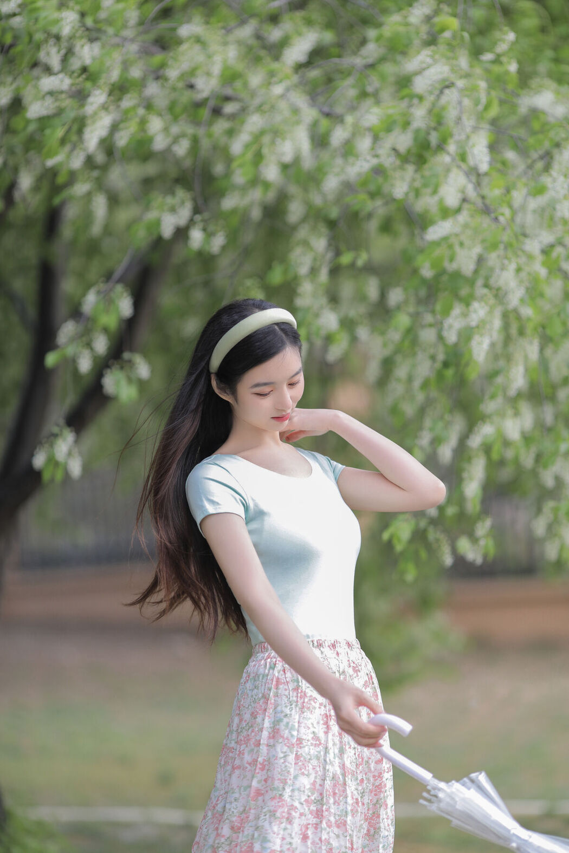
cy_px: 426
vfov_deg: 14.2
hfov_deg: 9.5
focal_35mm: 145
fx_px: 3437
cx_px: 284
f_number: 2.2
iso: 100
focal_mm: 135
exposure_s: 1/400
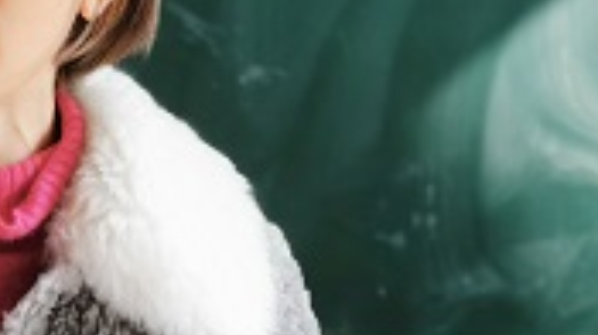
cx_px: 7
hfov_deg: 20.5
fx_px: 1600
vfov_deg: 11.4
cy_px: -195
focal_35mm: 101
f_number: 1.8
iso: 50
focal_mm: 5.58
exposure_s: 1/128
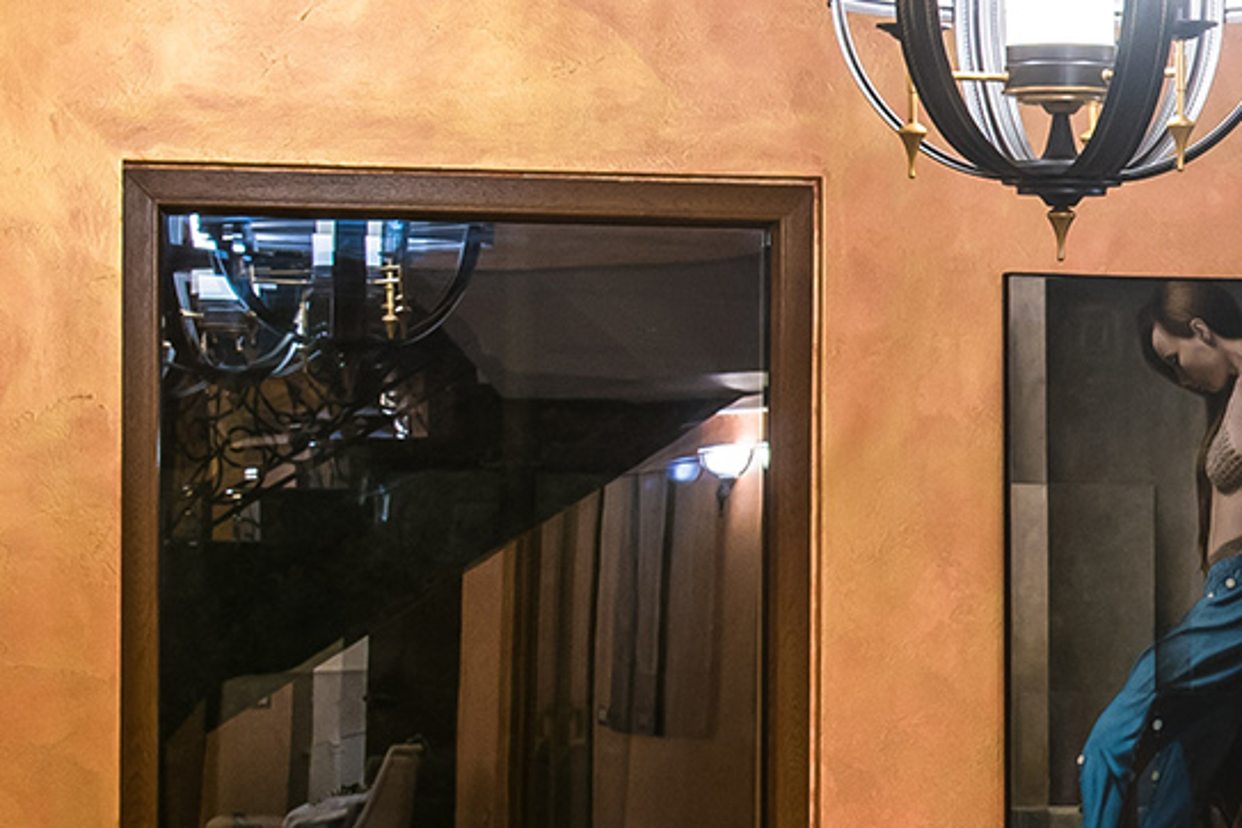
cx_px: 1910
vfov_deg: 6.5
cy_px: 551
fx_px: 7244
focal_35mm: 210
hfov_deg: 9.5
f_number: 8
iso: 200
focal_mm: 38
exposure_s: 1/2
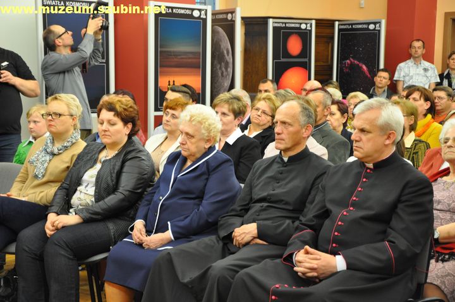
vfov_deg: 15.7
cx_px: 228
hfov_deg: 23.4
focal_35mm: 87
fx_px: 1098
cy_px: 151
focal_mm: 58
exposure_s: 1/30
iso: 1400
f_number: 5
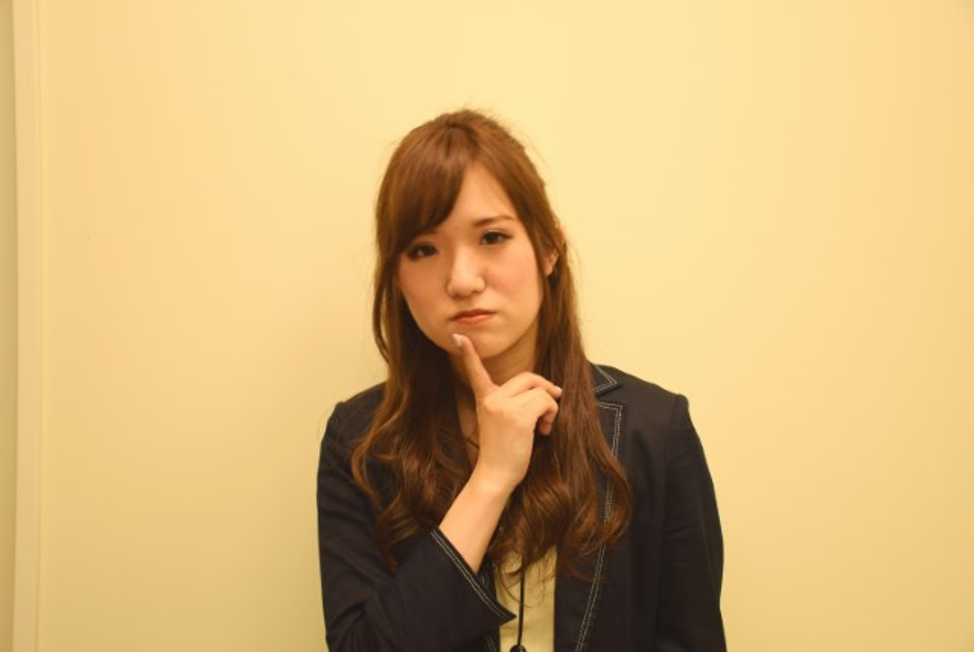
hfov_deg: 38.8
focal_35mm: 51
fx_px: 1381
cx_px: 487
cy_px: 326
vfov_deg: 26.5
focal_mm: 34
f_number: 4.2
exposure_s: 1/20
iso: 100
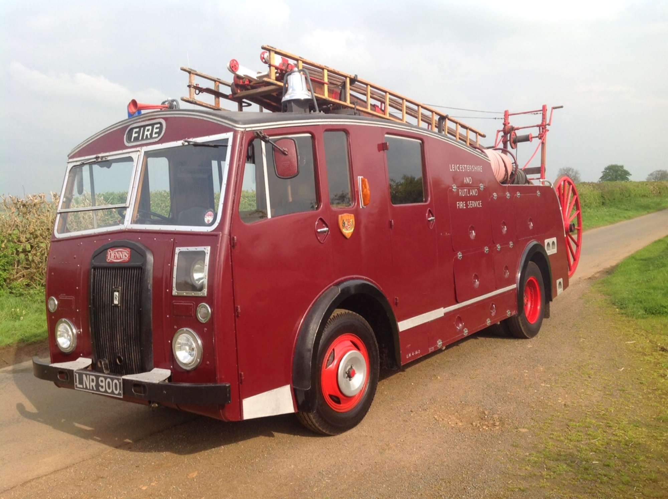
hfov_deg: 52.7
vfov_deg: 40.6
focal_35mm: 35
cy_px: 250
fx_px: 674
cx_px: 334
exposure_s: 1/975
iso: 50
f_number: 2.4
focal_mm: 4.28
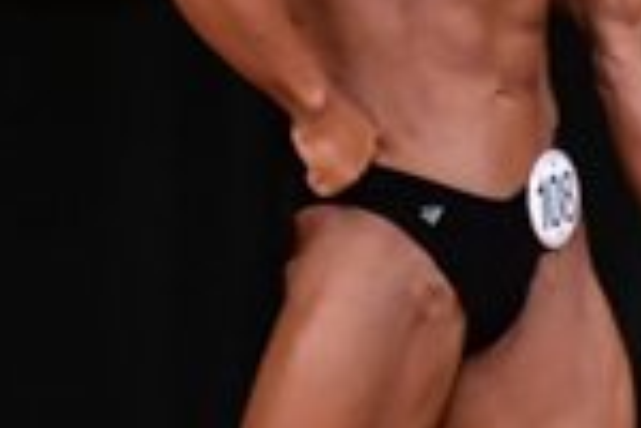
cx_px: 476
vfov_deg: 1.0
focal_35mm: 1396
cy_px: 304
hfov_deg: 1.5
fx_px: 24855
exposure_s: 1/400
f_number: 5.6
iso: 4000
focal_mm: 180
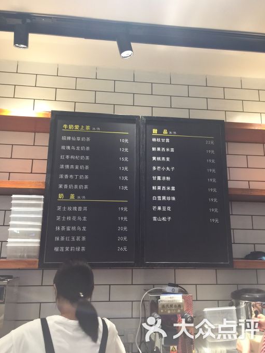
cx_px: 136
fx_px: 306
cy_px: 174
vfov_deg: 60.0
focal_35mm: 30
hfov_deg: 46.8
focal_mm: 4.15
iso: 64
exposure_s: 1/17
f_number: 2.2
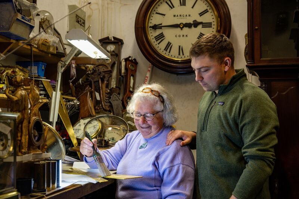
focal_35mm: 48
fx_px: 399
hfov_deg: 41.1
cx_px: 150
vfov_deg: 28.1
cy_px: 100
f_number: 5
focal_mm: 48
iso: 800
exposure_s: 1/80
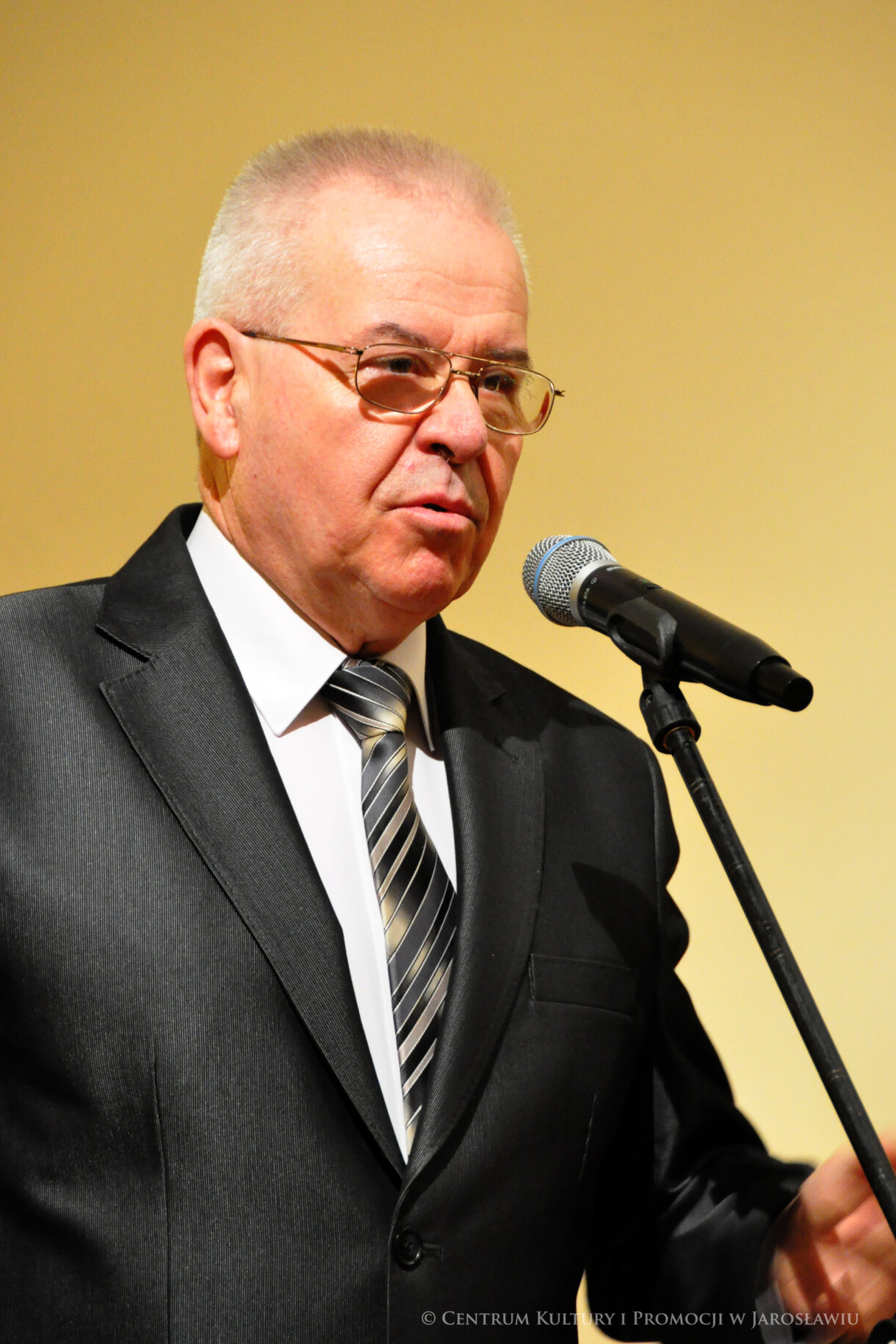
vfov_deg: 6.8
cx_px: 448
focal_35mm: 302
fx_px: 11276
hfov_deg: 4.6
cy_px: 674
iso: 3200
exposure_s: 1/40
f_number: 5.6
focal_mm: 200
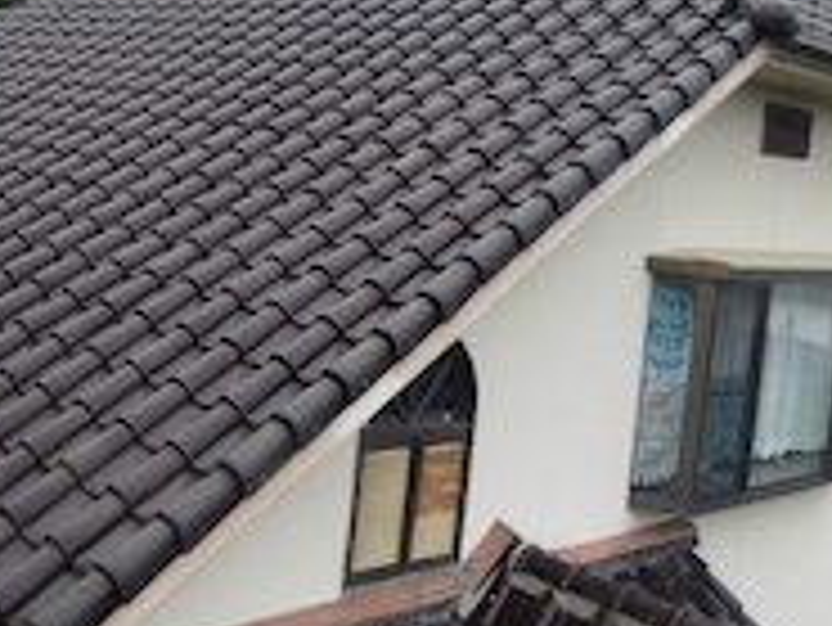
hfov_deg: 34.6
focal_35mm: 54
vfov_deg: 26.4
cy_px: 99
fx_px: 1299
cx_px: 189
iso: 100
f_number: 3.3
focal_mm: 4.3
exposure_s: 1/200
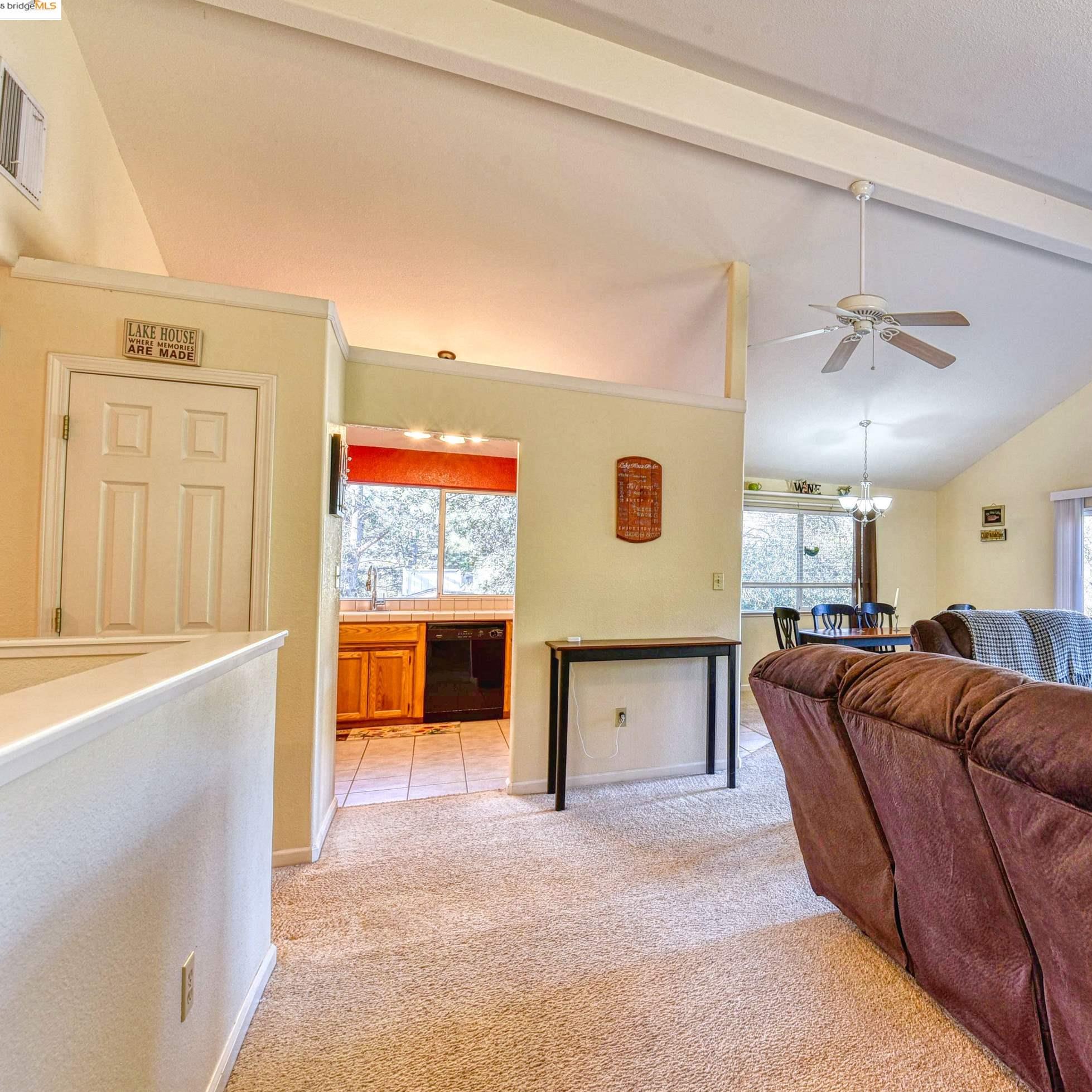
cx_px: 830
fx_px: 714
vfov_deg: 74.8
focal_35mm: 20
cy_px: 562
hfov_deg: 69.5
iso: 400
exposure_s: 1/40
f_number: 11
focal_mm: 15
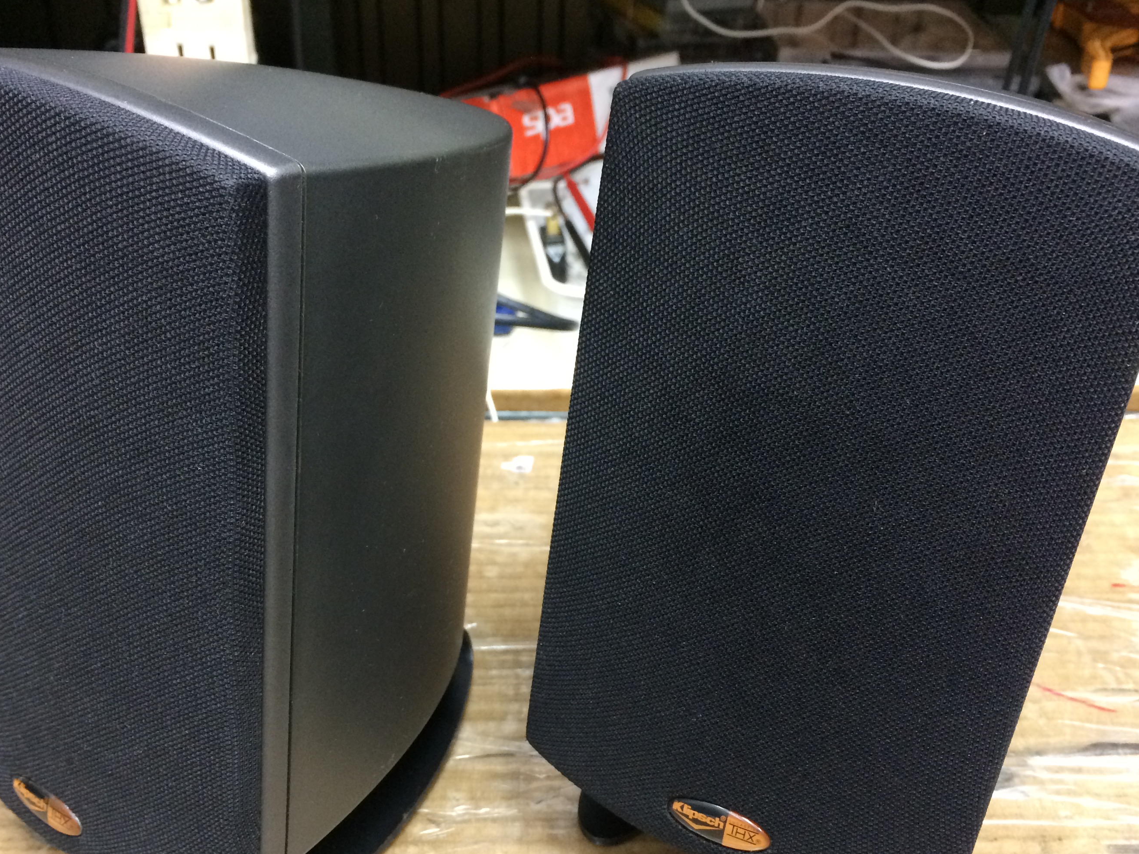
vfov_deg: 39.6
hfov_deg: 51.3
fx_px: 1185
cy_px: 485
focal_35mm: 36
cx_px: 531
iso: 320
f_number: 2.2
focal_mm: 4.15
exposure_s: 1/25
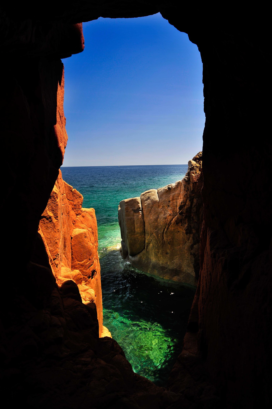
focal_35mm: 22
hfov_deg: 56.0
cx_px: 136
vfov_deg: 77.4
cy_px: 204
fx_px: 256
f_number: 9
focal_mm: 15
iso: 200
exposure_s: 1/50
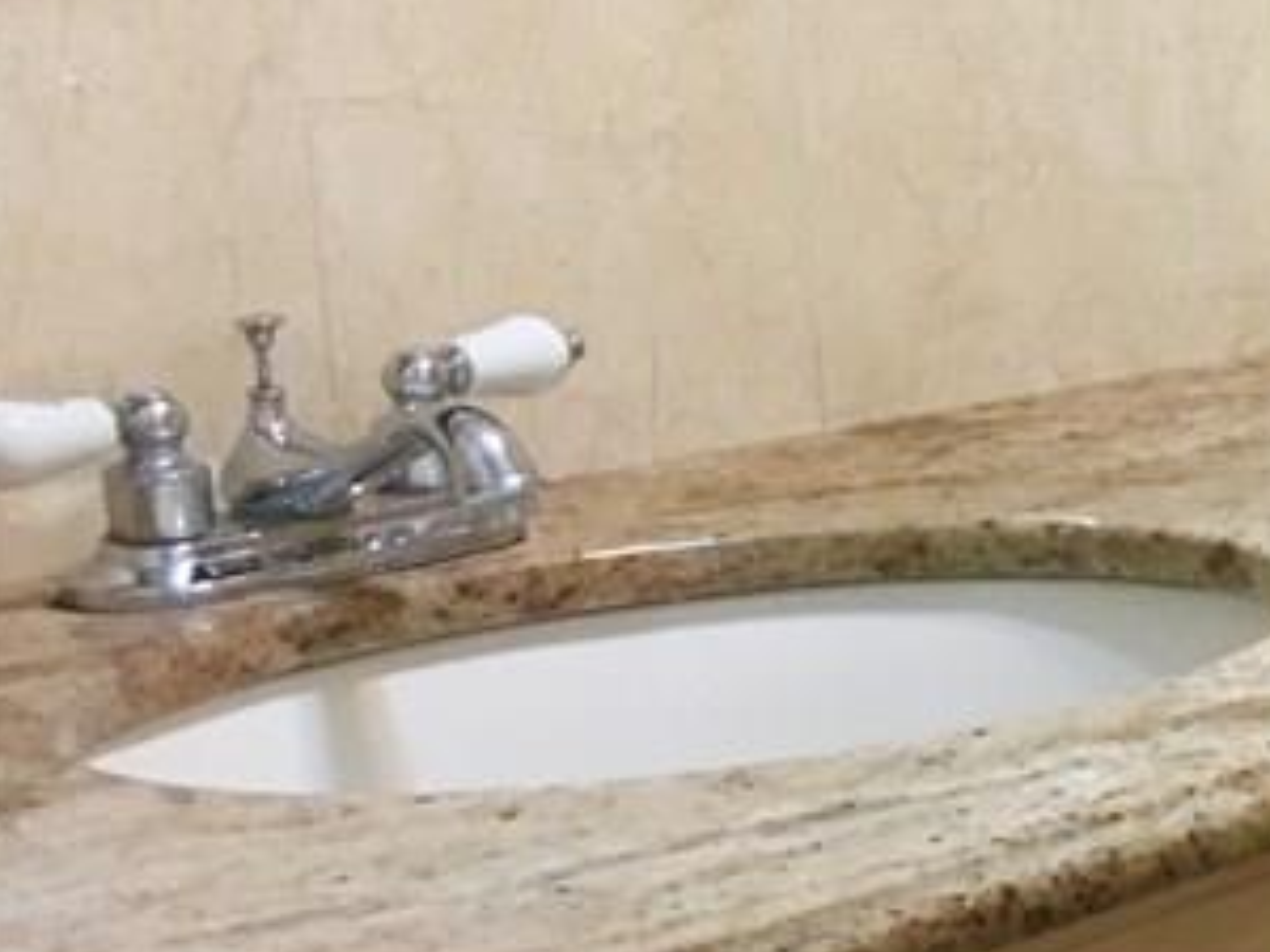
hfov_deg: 17.0
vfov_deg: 14.9
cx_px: 2142
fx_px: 3632
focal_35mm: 99
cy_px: 605
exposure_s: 1/30
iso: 160
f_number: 2.2
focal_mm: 4.15
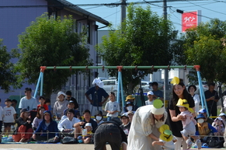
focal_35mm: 184
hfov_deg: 11.2
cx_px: 132
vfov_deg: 7.4
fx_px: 1154
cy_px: 142
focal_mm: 55
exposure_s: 1/320
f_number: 9
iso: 100
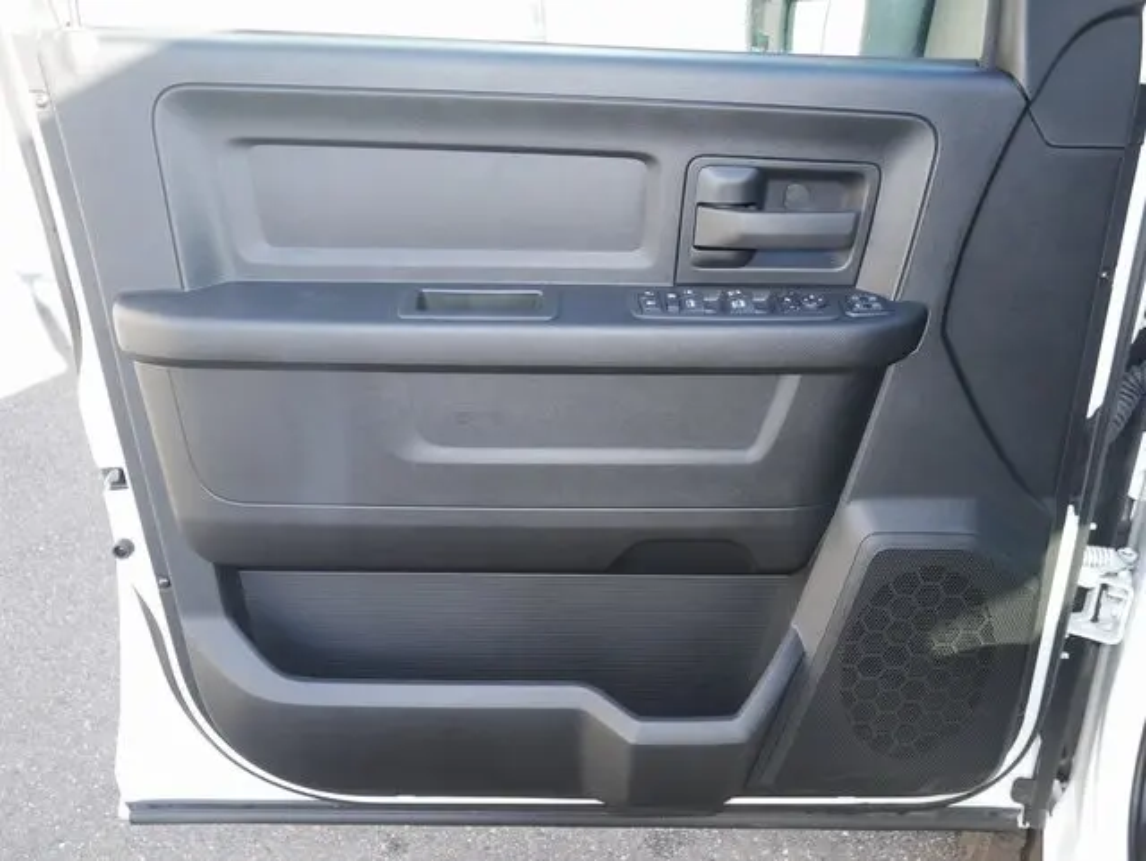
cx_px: 573
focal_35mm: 30
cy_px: 430
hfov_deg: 59.9
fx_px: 994
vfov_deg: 46.9
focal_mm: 15
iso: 320
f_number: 5
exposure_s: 1/60
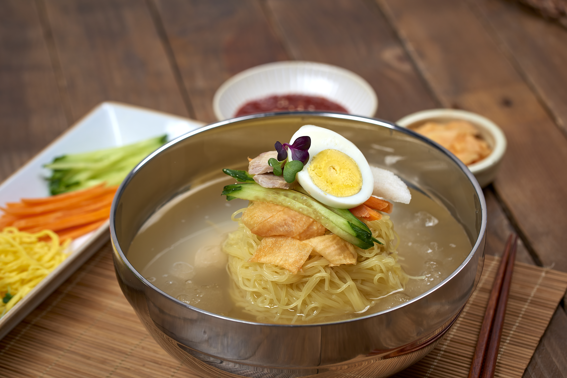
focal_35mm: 90
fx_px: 1418
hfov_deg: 22.6
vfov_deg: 15.2
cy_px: 189
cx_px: 284
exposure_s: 1/160
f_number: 5.6
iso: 125
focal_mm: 90
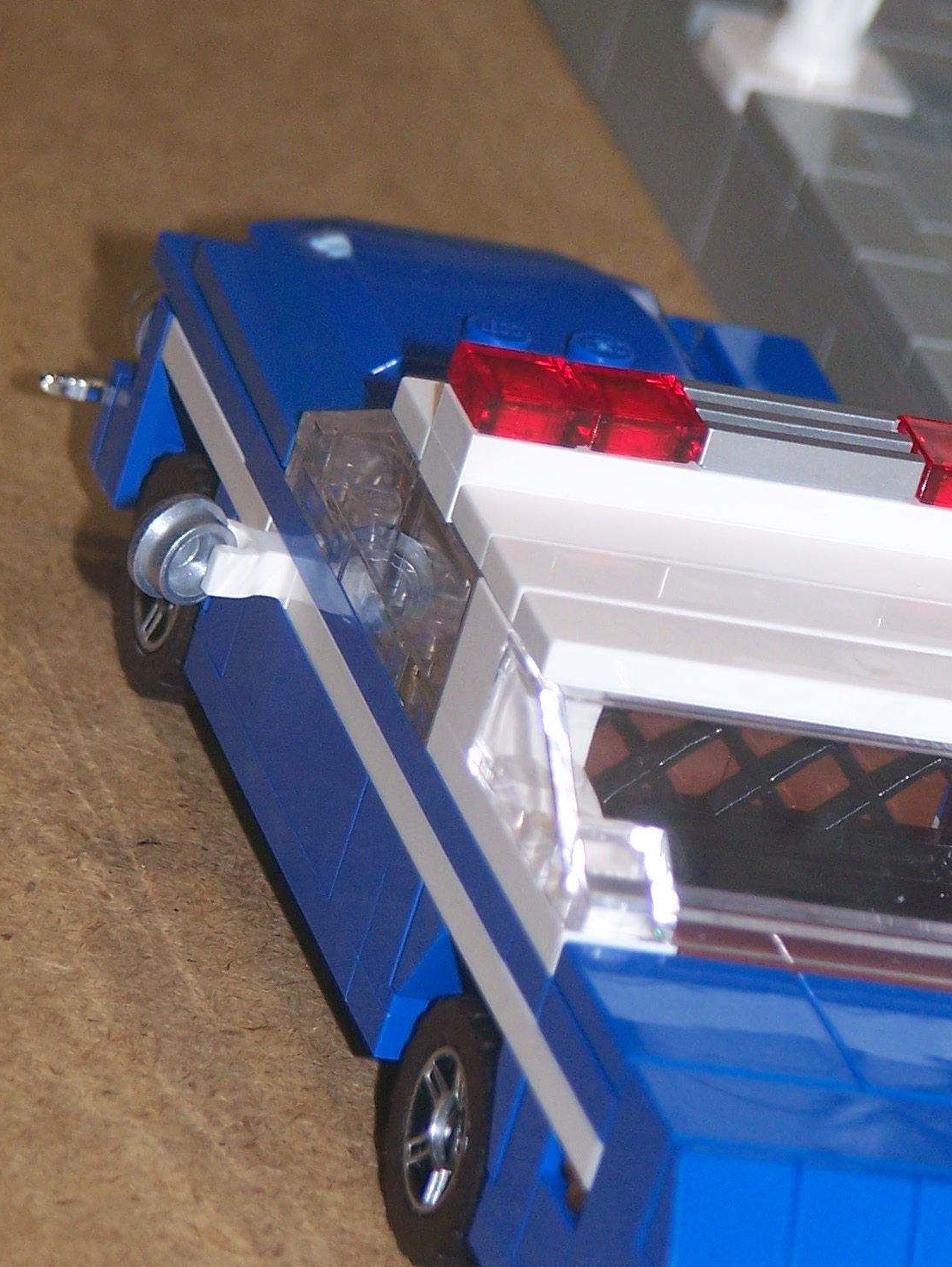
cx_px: 790
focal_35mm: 268
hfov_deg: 5.5
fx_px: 9814
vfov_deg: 7.4
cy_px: 676
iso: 80
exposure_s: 1/100
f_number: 3.2
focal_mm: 23.1
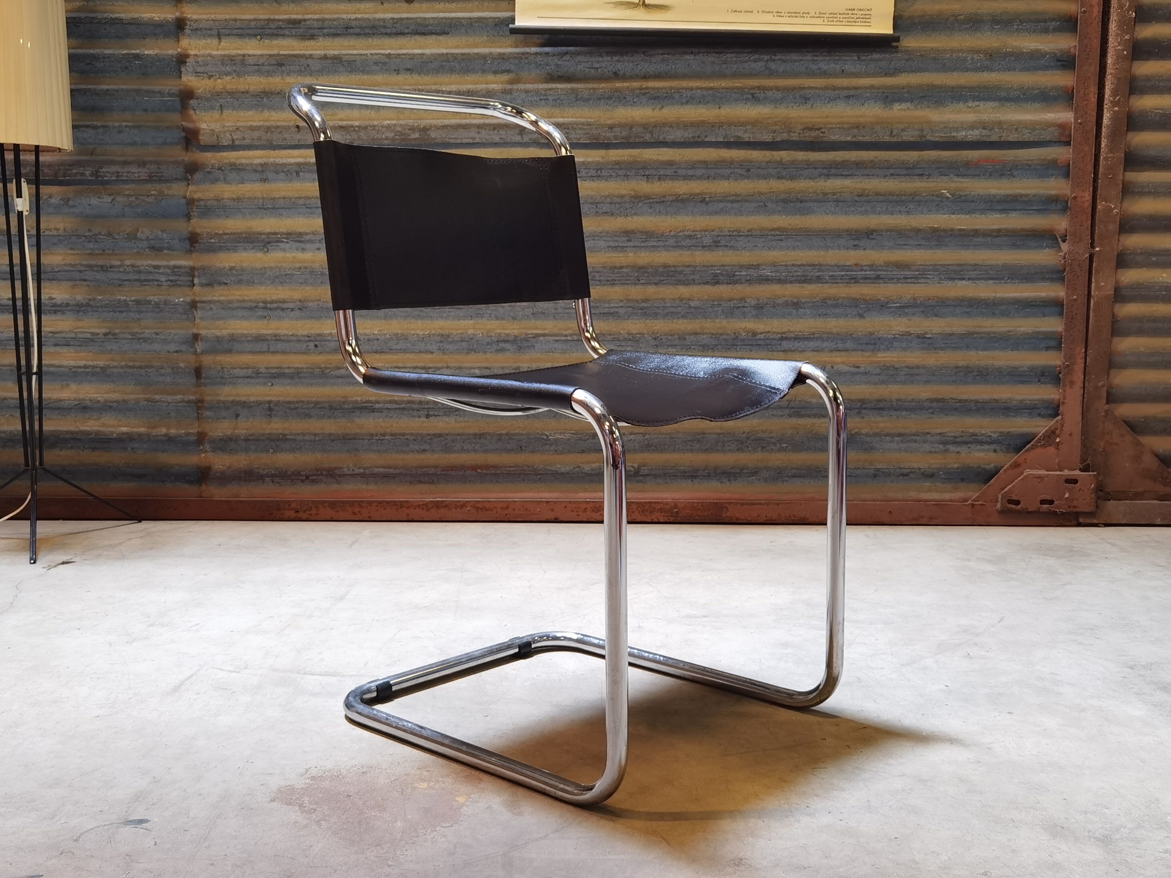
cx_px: 586
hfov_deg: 46.8
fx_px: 1353
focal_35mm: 40
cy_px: 439
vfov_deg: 36.0
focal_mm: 6.71
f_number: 1.9
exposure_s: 1/33.3
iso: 320
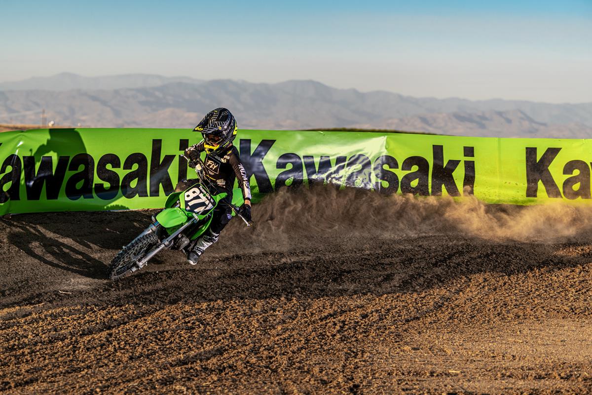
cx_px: 296
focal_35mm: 95
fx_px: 1562
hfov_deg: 21.5
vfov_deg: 14.4
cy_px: 198
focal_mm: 95
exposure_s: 1/1000
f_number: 4
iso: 200
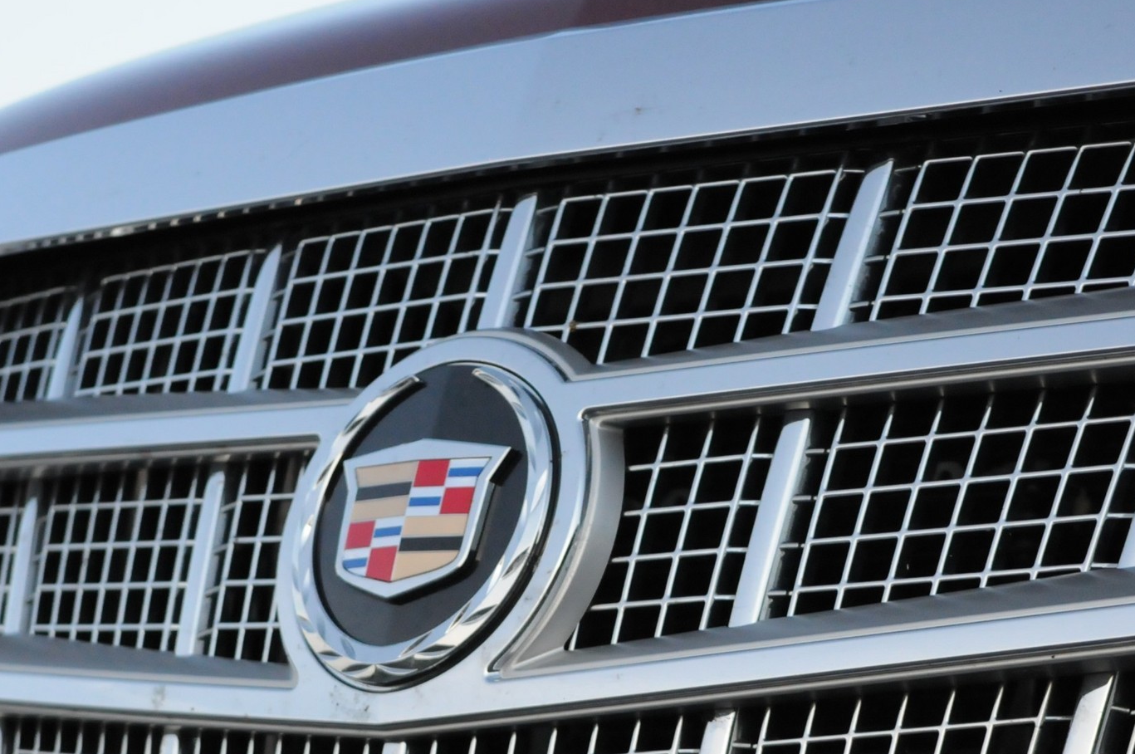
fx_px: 4752
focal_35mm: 151
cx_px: 505
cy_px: 606
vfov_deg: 9.0
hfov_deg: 13.6
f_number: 5
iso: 2000
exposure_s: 1/3200
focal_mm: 55
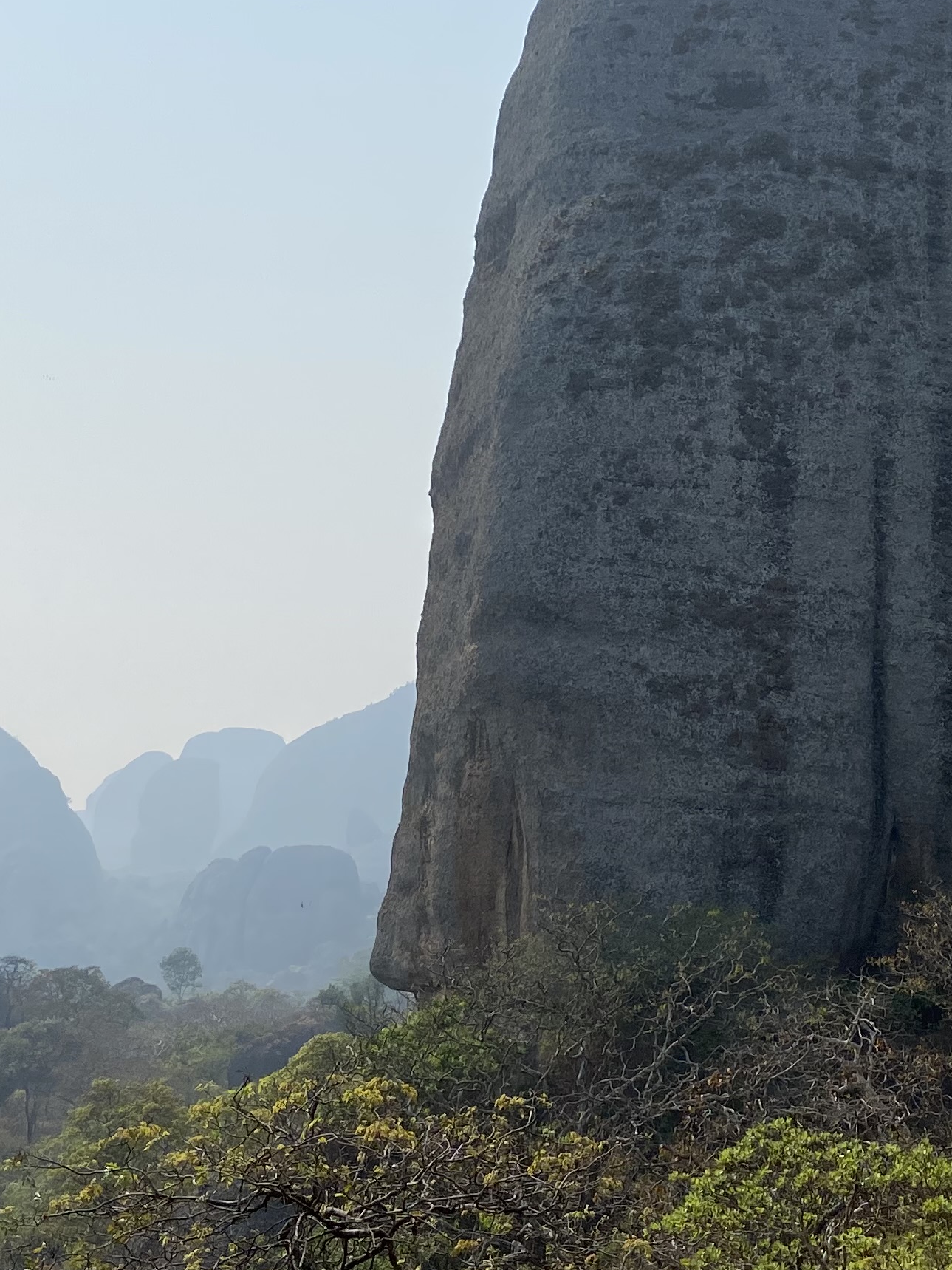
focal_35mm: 61
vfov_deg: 31.5
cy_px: 445
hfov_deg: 23.9
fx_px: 2237
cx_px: 656
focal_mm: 4.25
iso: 32
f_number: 1.8
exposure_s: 1/7692
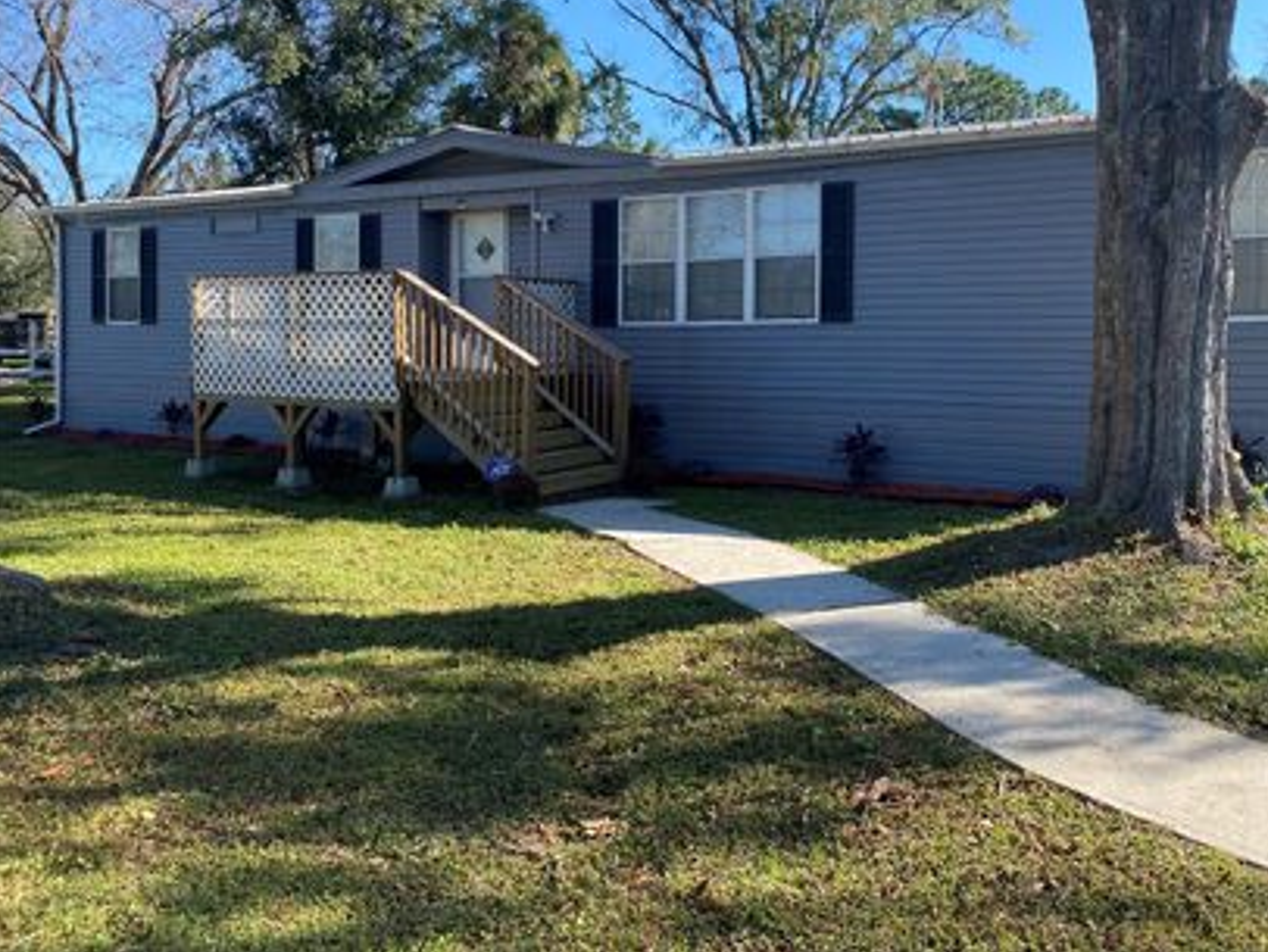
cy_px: 370
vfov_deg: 43.9
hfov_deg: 56.3
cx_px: 775
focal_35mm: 32
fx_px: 1173
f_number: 1.8
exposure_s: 1/890
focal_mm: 4.25
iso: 32
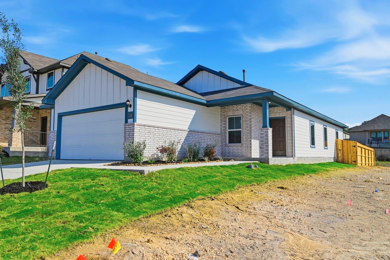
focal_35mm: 28
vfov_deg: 46.4
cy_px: 130
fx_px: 303
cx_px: 195
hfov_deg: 65.5
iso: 160
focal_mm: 28
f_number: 14
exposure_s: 1/1000
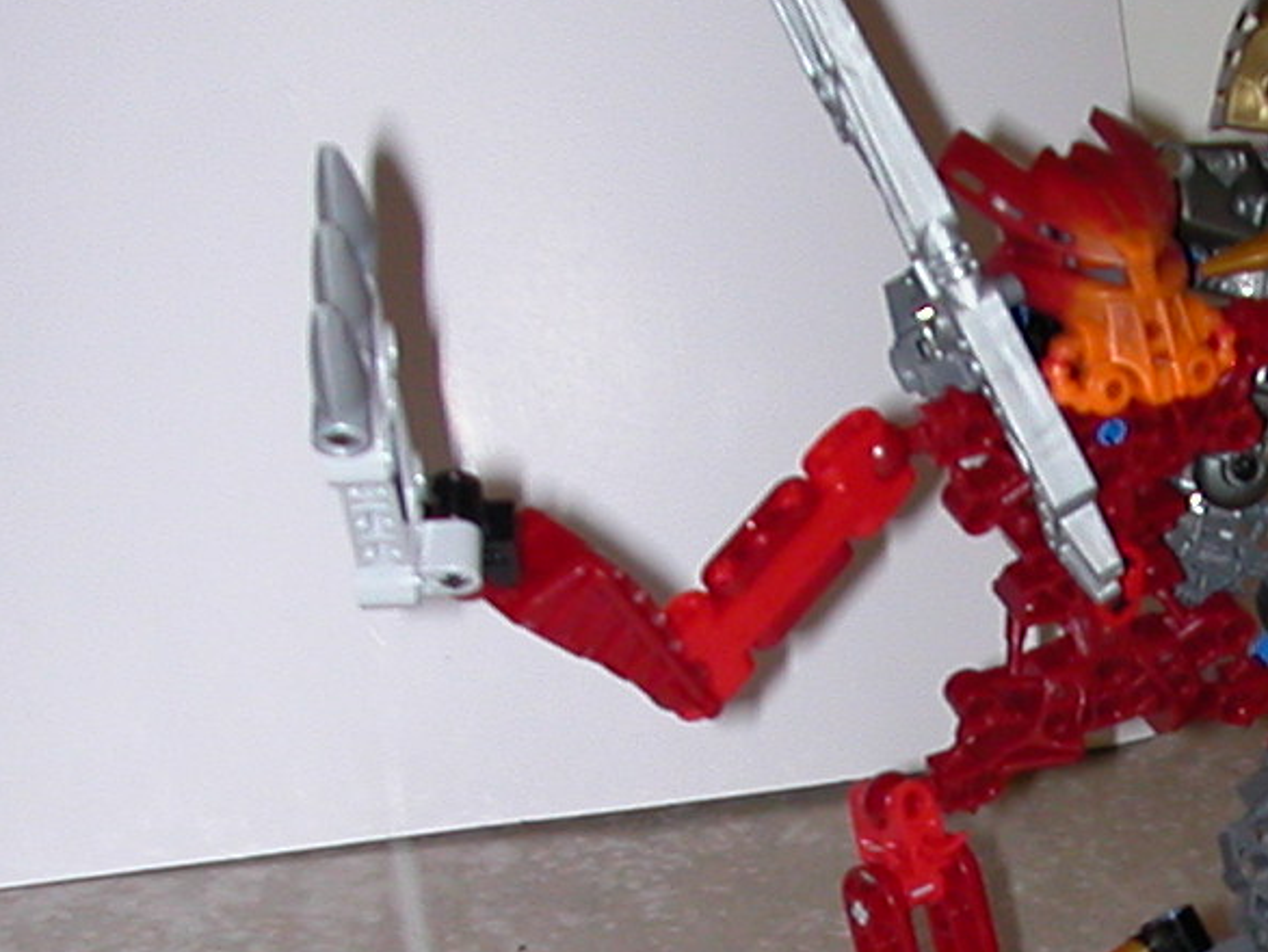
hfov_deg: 18.7
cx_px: 1381
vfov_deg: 14.3
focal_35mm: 101
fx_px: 3701
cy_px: 1095
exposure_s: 1/59.9
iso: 100
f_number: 2.7
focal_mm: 5.6
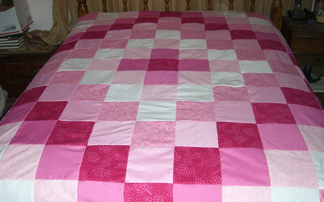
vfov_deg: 31.2
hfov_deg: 48.2
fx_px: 362
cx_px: 163
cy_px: 119
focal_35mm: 41
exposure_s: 1/60
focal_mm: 6.2
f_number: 2.7
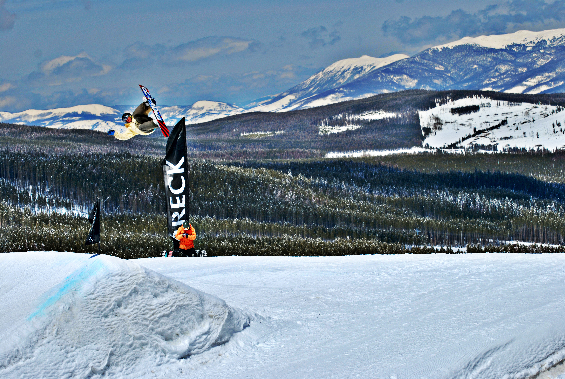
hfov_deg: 16.6
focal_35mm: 123
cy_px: 190
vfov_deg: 11.2
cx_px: 282
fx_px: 1933
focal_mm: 82
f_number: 9
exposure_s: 1/800
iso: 100
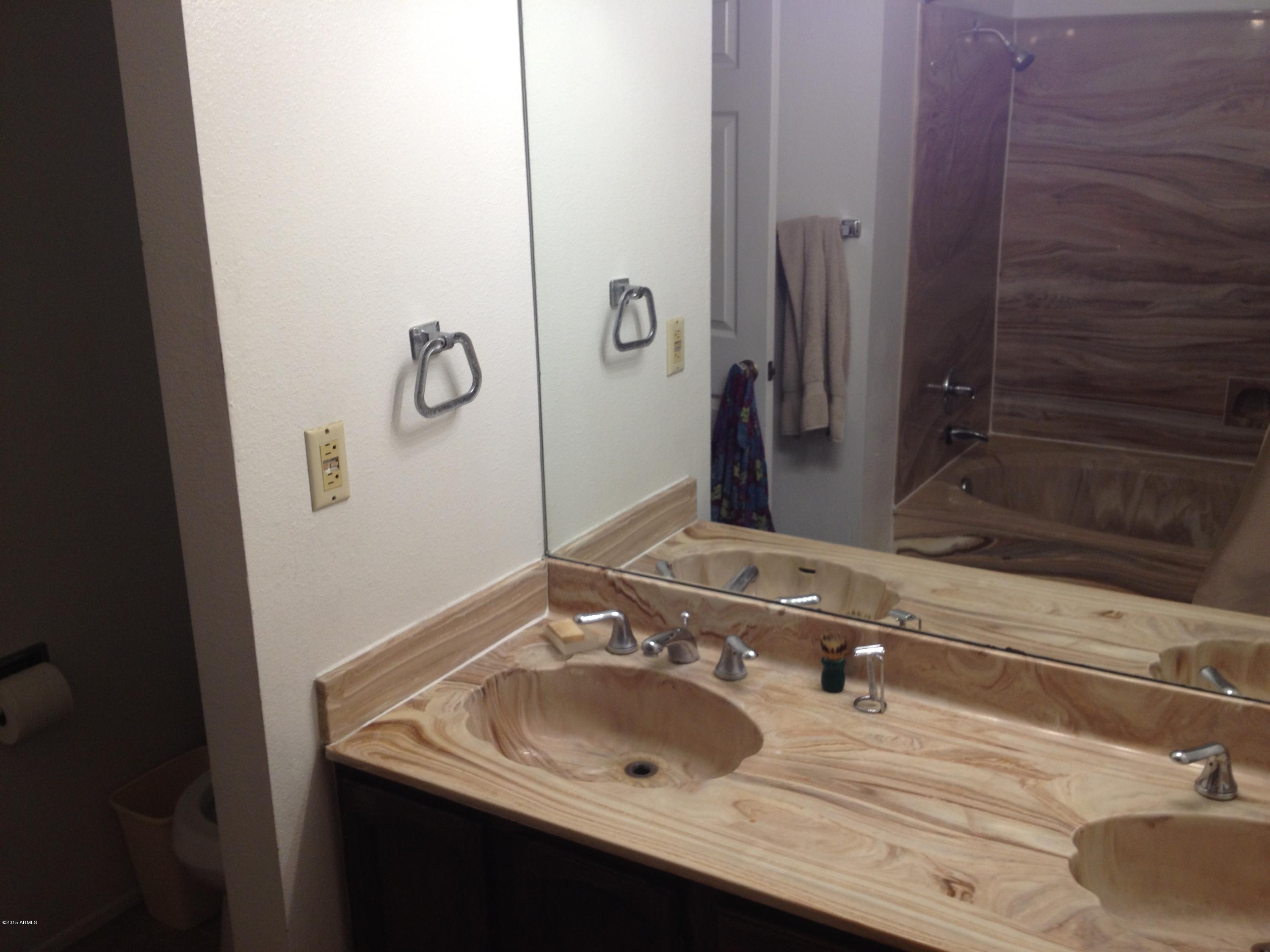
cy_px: 476
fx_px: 1284
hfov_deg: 52.6
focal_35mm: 35
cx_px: 635
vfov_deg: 40.7
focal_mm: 4.28
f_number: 2.4
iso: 50
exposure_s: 1/24
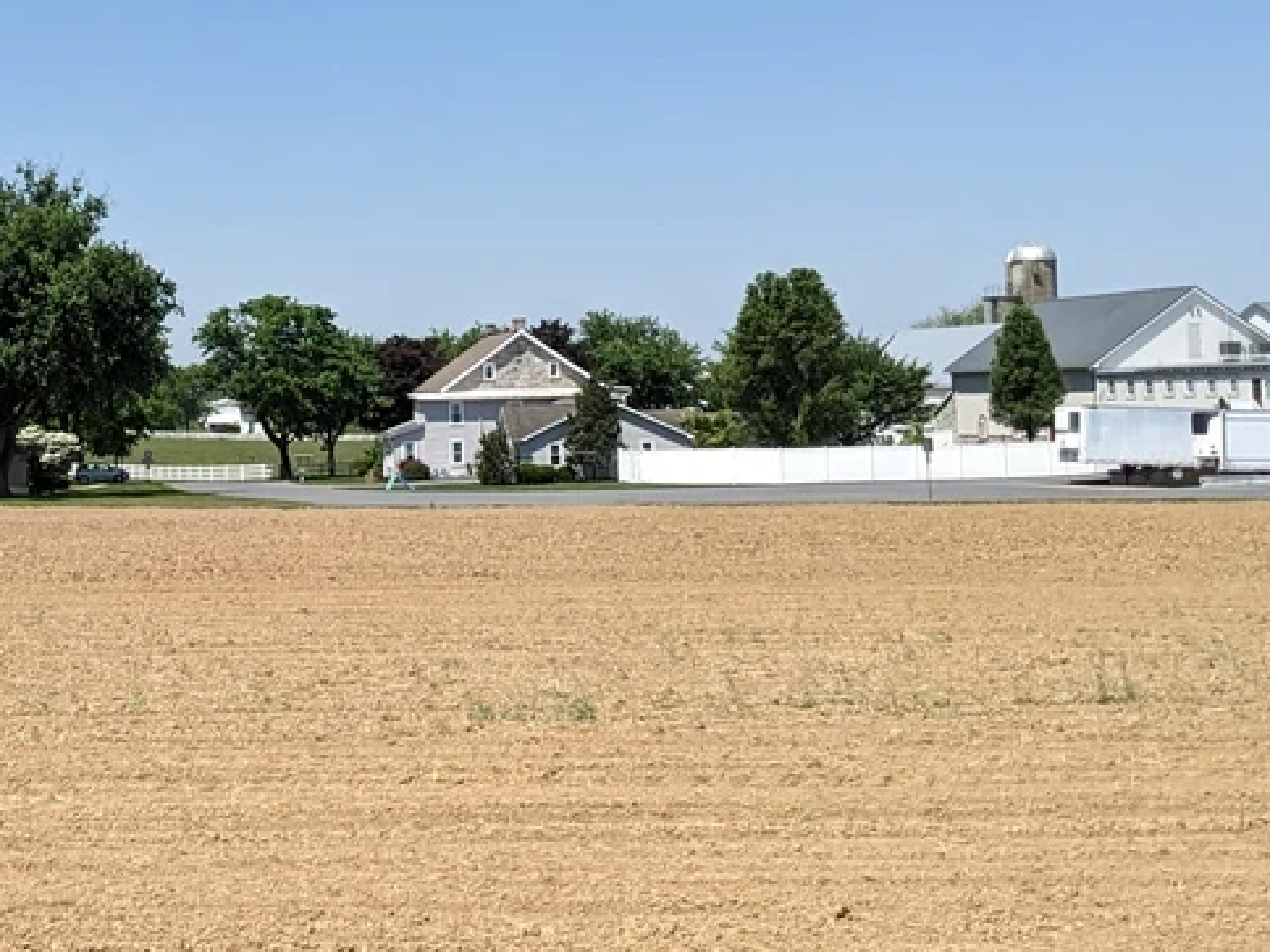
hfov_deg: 28.3
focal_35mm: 67
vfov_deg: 21.7
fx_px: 2458
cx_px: 226
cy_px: 194
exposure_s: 1/2933
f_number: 1.73
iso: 62
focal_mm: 4.38
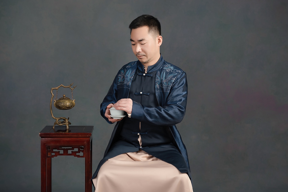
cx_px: 142
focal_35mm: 66
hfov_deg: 30.5
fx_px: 528
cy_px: 105
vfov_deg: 20.6
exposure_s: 1/125
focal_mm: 58
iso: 125
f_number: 4.5
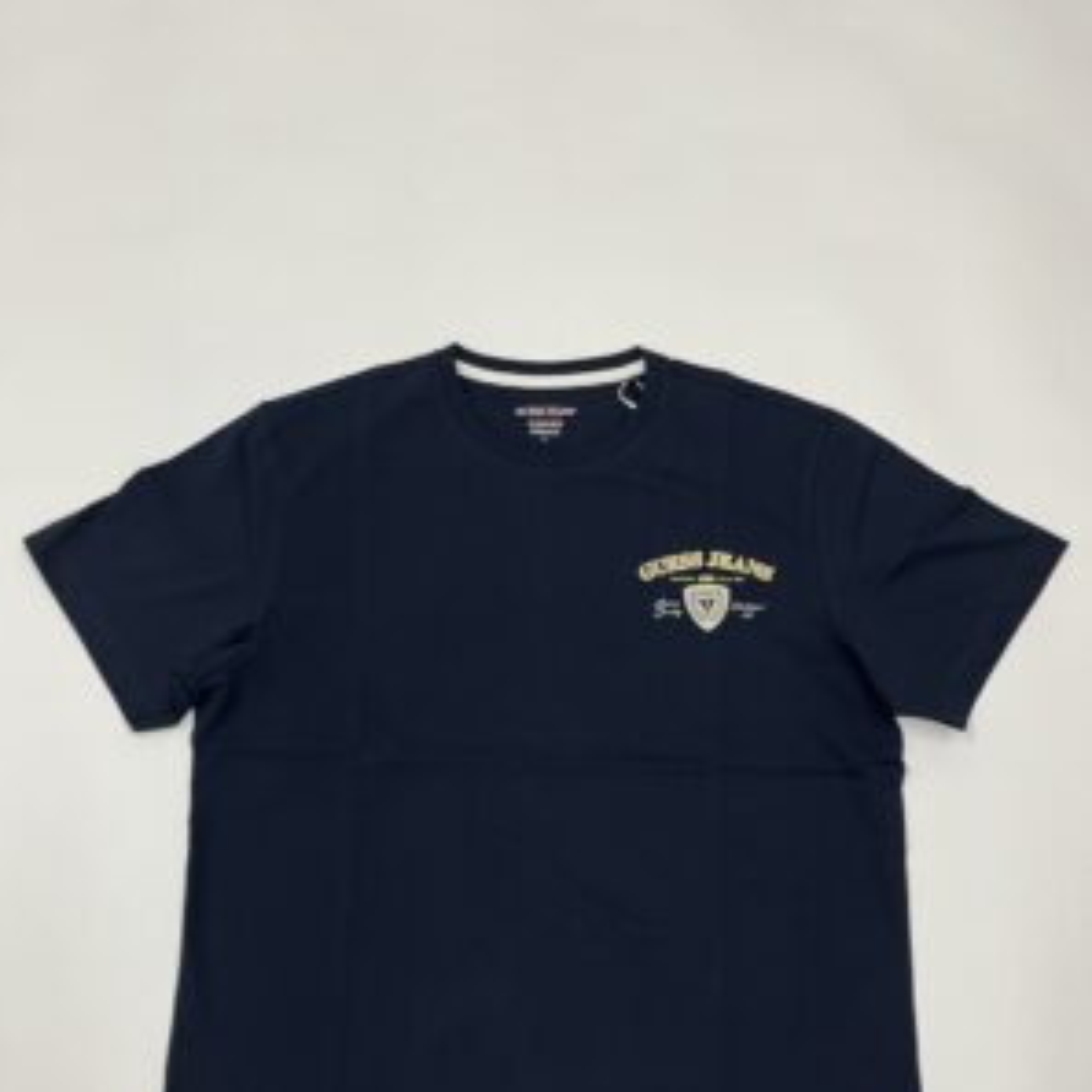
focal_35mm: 31
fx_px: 1106
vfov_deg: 51.8
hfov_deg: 52.5
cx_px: 544
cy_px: 702
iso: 400
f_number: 1.6
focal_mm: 5.1
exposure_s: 1/50
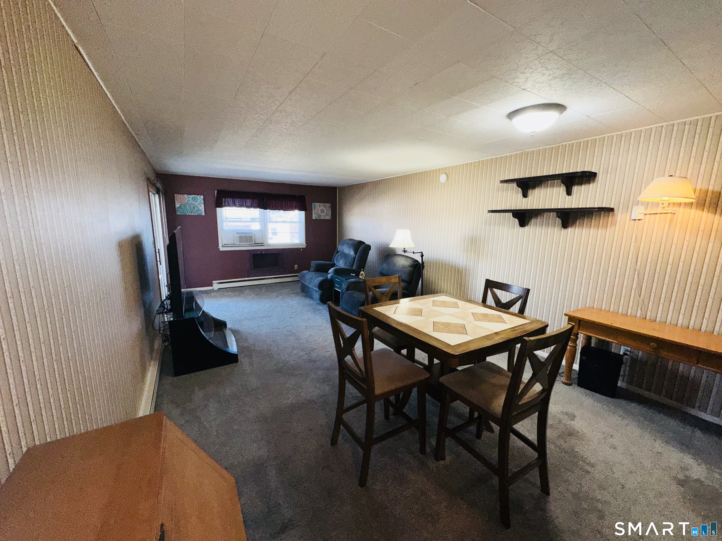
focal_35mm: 14
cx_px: 361
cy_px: 270
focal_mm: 2.22
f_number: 2.2
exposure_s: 1/122
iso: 50
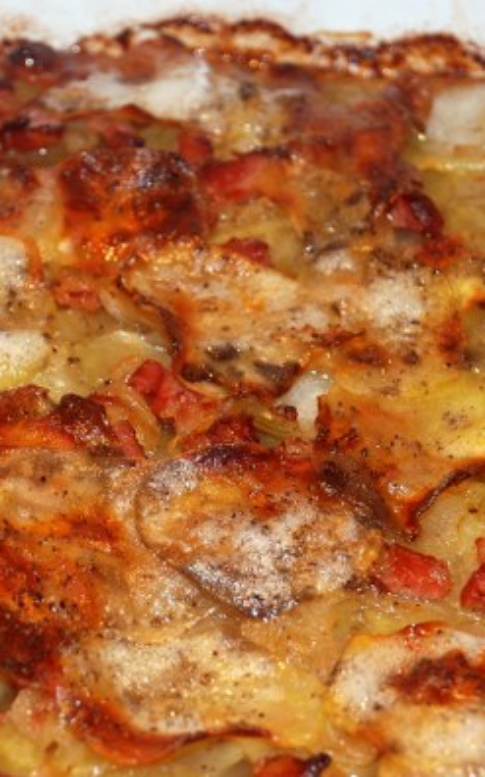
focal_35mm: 192
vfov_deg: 10.9
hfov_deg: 6.8
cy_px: 520
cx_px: 175
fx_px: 4066
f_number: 5.3
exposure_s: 1/60
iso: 200
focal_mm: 62
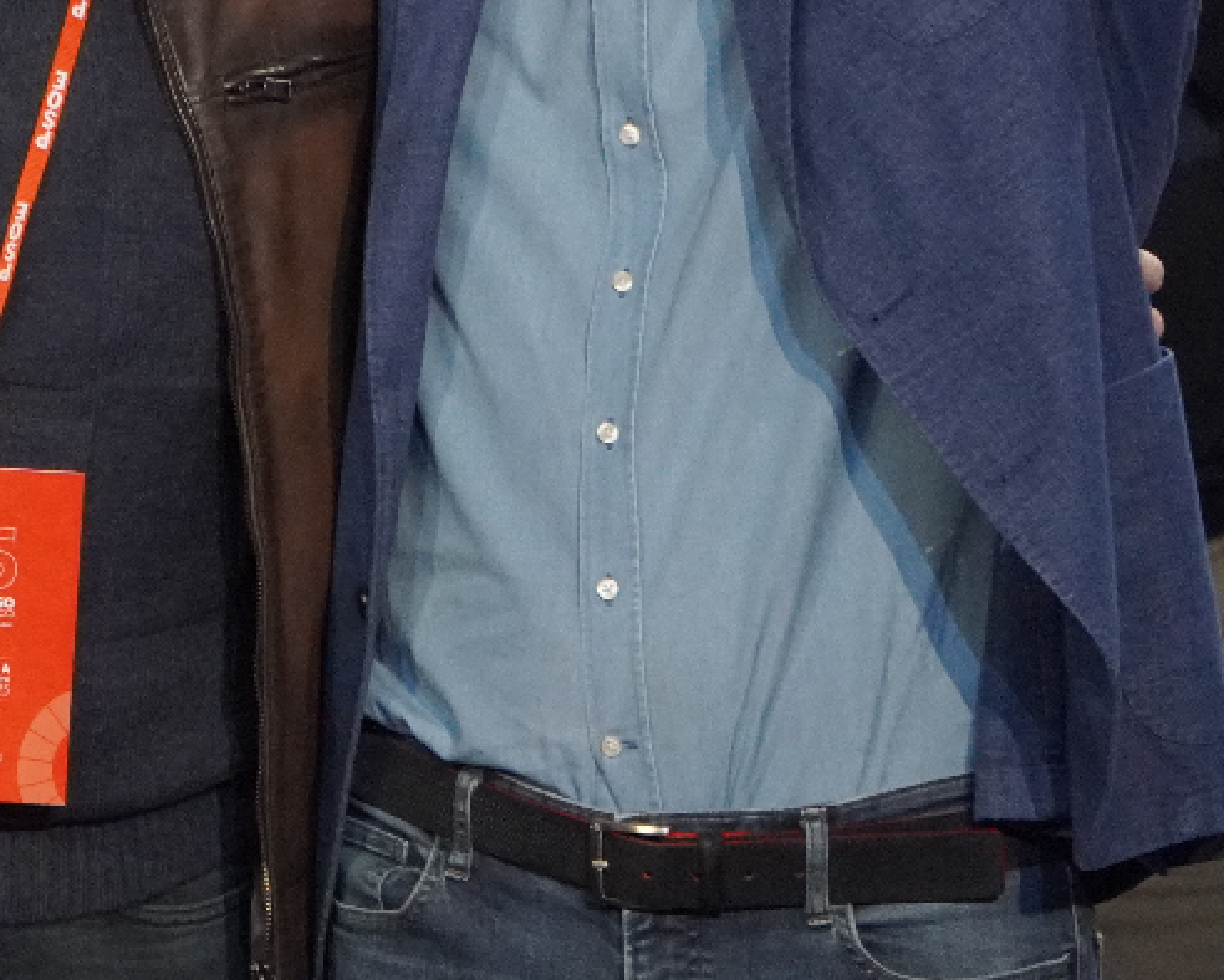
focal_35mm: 686
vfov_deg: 2.3
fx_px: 24861
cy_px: 10
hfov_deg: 2.8
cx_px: -726
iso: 3200
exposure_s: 1/250
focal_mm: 150
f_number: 5.6
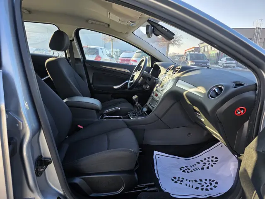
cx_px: 132
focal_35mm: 23
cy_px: 100
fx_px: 176
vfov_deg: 58.9
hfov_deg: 73.9
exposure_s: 1/359
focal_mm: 6.3
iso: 40
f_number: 1.7
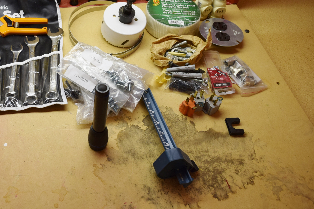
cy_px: 73
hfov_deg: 44.4
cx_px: 92
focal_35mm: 43
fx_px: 375
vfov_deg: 31.0
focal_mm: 20
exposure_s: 1/125
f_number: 5.6
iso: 400
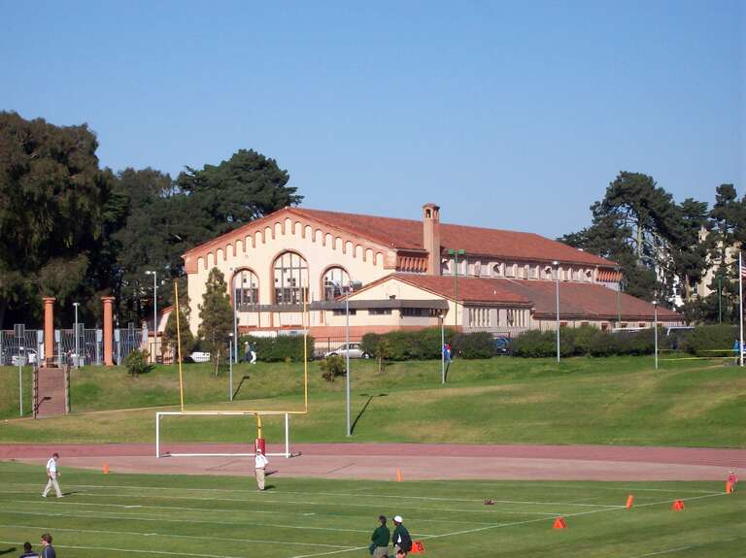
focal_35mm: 108
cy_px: 279
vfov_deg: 13.7
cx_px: 373
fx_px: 2326
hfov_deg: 18.2
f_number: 8.5
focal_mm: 18
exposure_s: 1/332
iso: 80
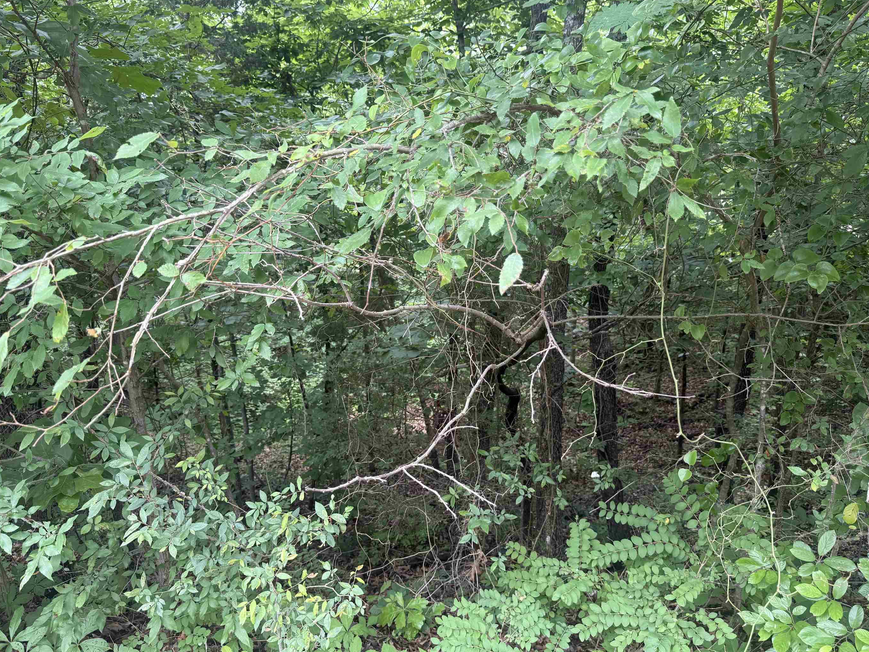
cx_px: 445
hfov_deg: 65.3
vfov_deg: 51.3
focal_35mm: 27
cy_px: 342
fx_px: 678
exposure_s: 1/121
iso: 80
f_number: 1.78
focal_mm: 6.76
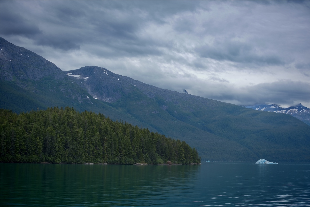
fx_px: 603
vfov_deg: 19.5
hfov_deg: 28.8
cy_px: 104
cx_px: 155
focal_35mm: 70
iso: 100
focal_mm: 70
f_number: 8
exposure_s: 1/250
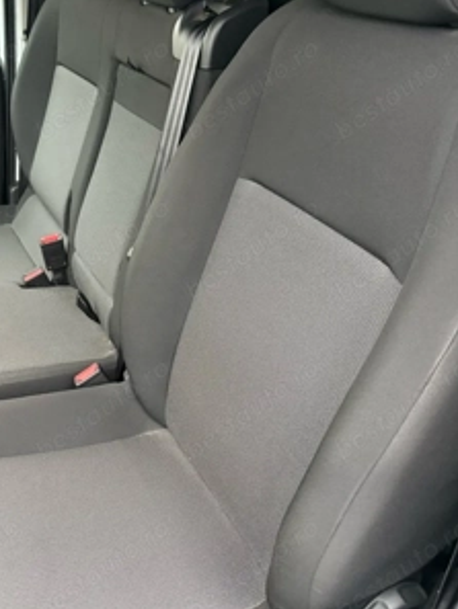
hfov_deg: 40.2
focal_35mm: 35
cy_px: 277
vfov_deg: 52.5
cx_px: 152
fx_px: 617
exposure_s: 1/40
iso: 500
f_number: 1.6
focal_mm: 5.96
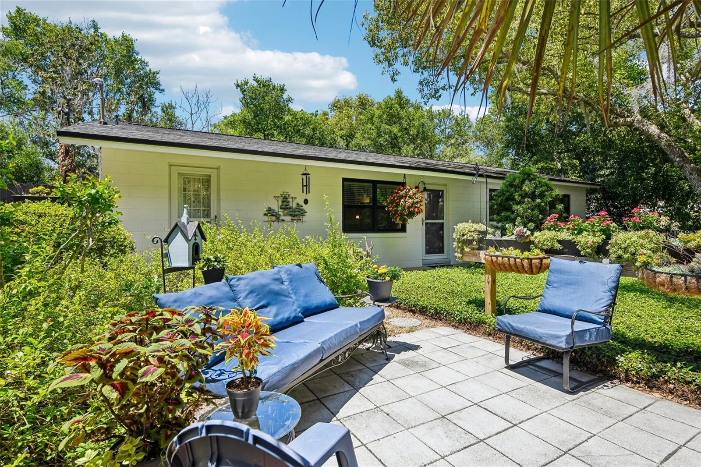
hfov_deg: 90.0
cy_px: 234
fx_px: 350
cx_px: 350
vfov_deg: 67.4
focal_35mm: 18
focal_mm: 18
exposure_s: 1/640
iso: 400
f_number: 8
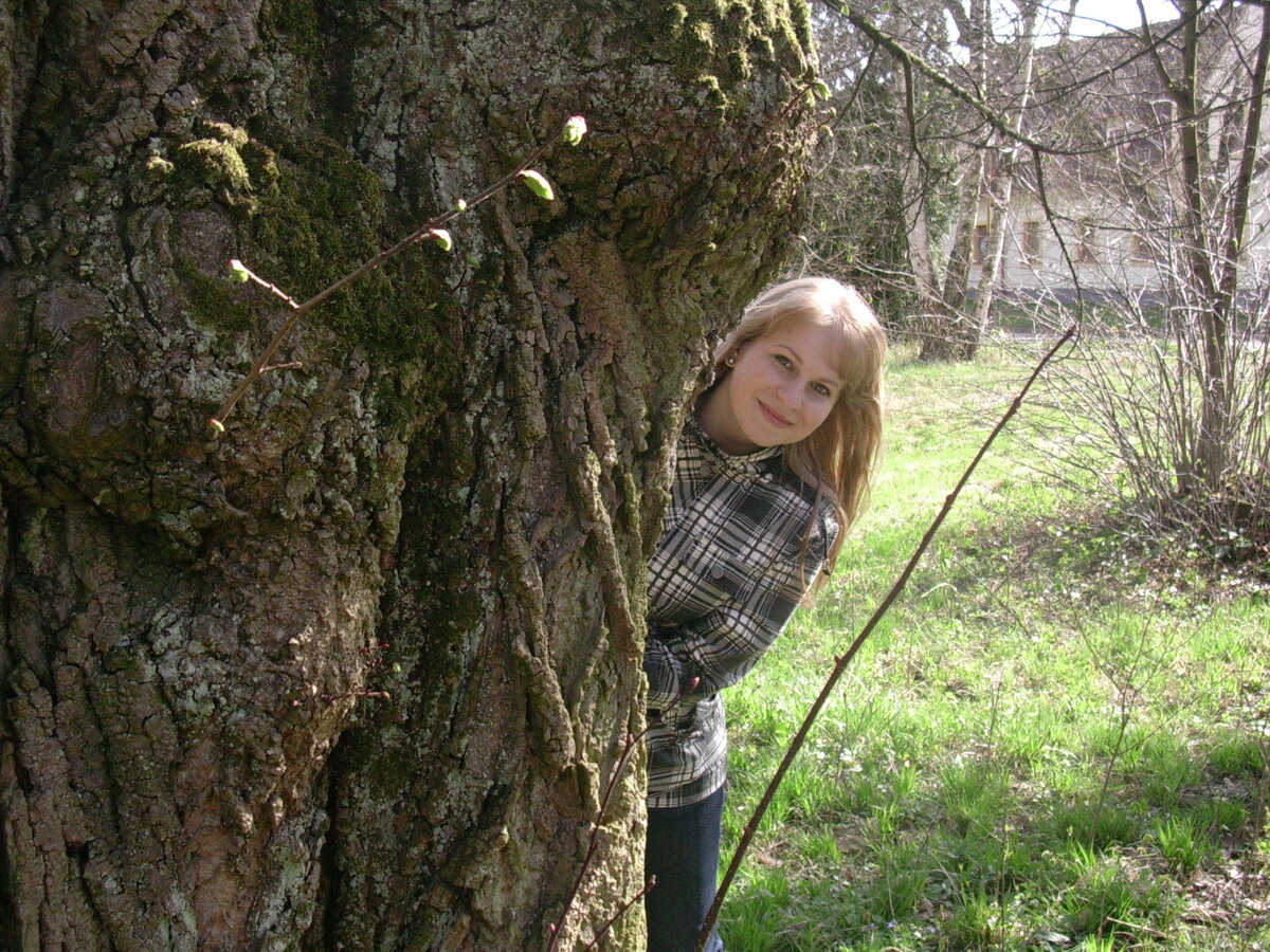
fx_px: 1651
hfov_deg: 42.1
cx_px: 635
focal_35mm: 45
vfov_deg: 32.2
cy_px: 476
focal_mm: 6.7
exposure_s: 1/215
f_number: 2.9
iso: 70
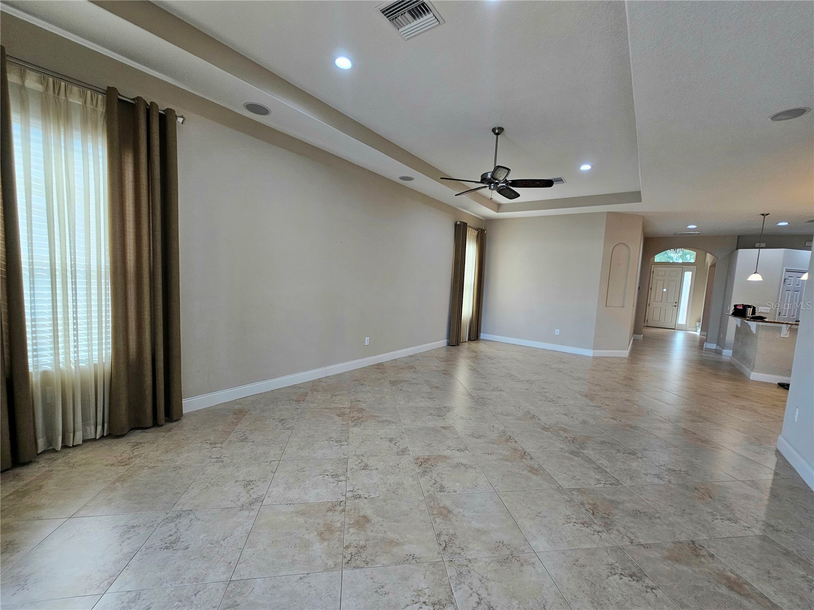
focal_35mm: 13
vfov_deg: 89.9
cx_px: 407
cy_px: 305
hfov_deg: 106.2
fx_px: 306
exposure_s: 1/60.2
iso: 100
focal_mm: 2.2
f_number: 2.2
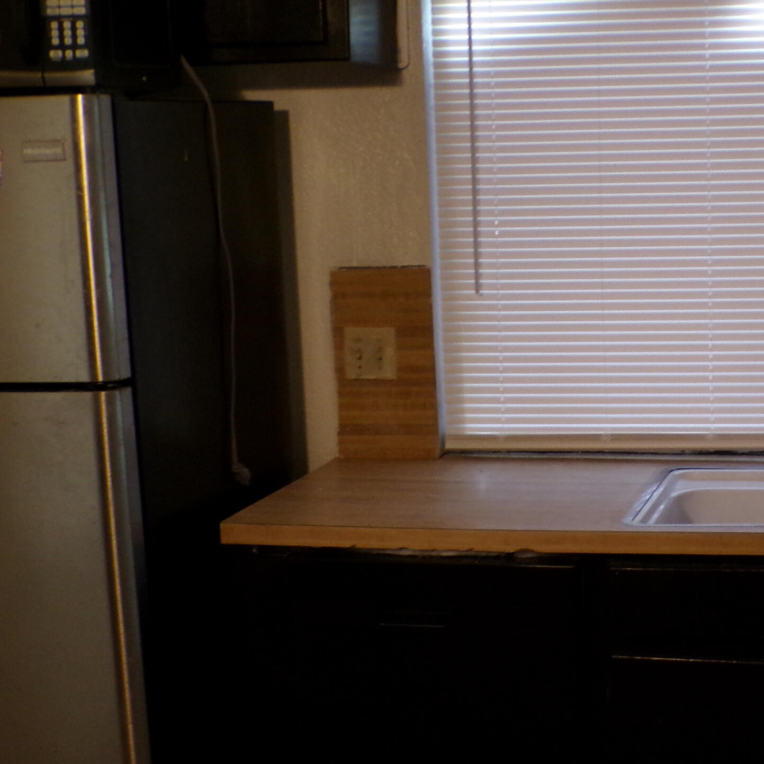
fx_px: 1698
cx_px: 739
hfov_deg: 24.4
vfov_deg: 25.3
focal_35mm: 68
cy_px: 440
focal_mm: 6.6
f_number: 3.3
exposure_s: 1/17
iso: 386
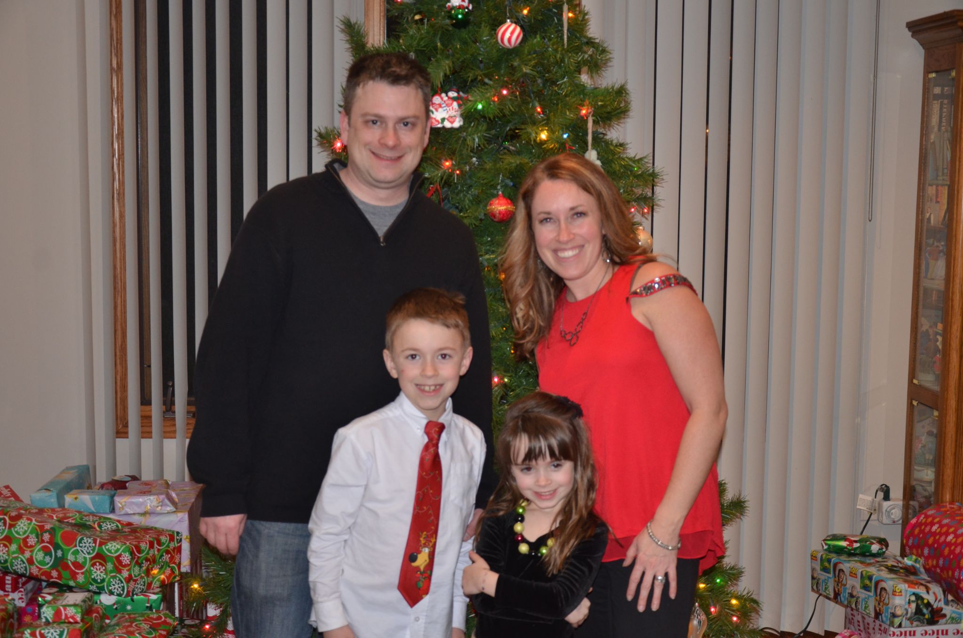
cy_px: 319
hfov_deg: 37.9
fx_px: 1401
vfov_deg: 25.6
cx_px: 482
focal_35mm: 52
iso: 800
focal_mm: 35
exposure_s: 1/60
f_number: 4.5
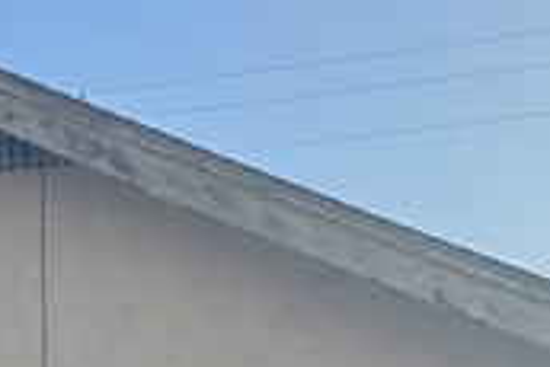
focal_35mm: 93
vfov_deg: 13.4
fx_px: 1422
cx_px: 141
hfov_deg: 21.7
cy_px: 635
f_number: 1.78
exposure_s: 1/2469
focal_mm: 6.86
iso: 80
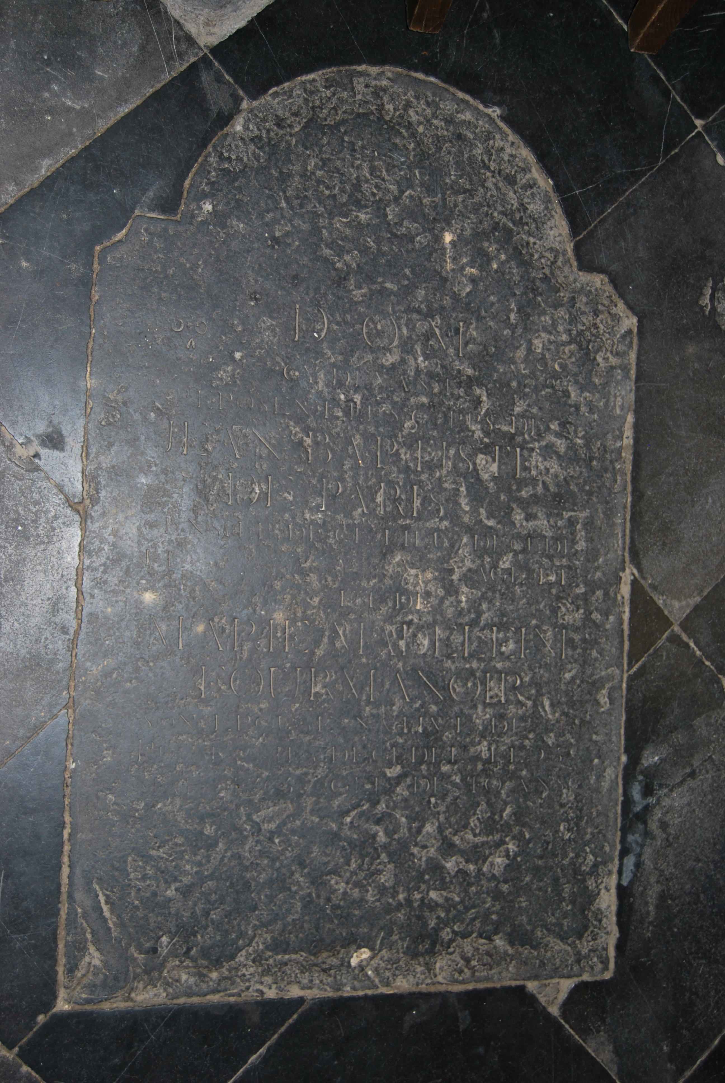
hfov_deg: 34.3
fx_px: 1175
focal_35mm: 39
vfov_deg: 49.5
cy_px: 542
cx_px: 362
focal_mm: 26
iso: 200
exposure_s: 1/60
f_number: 4
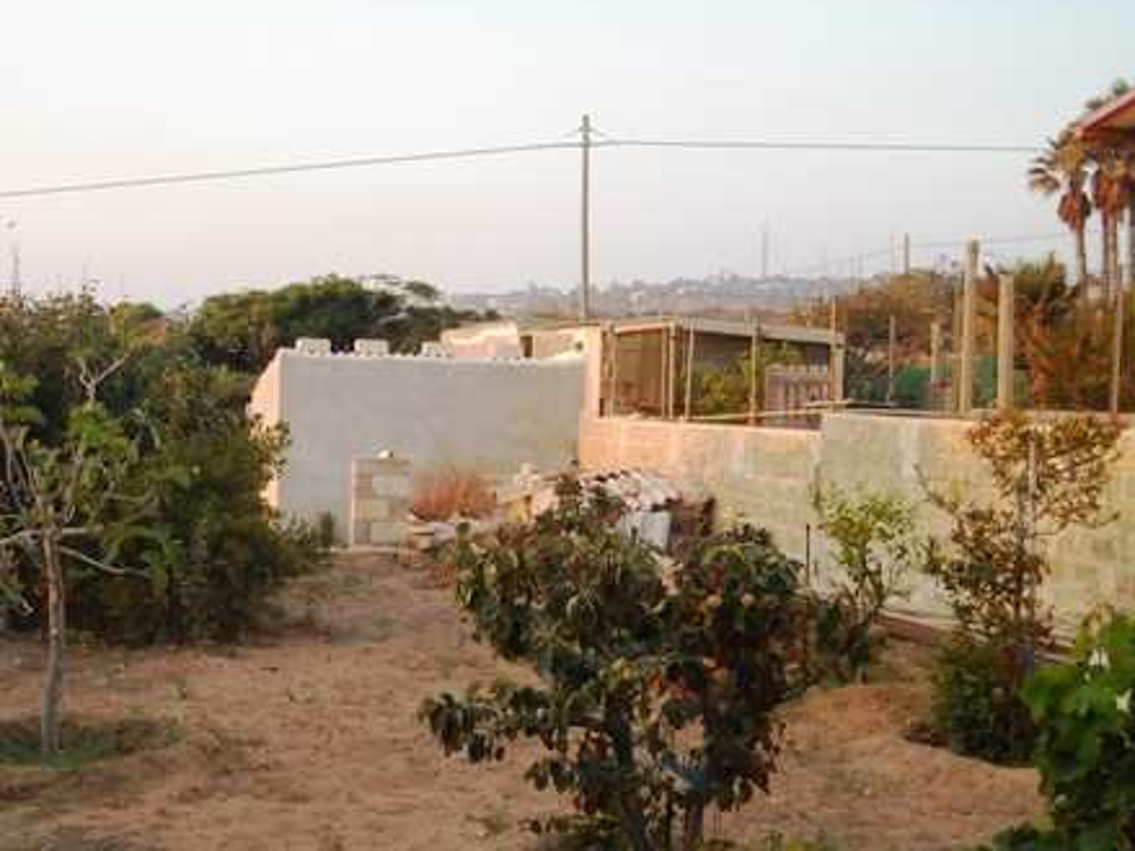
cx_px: 372
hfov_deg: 37.1
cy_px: 440
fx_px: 1672
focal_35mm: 51
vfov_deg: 28.5
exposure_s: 1/250
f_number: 2.8
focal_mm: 5.7
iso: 183
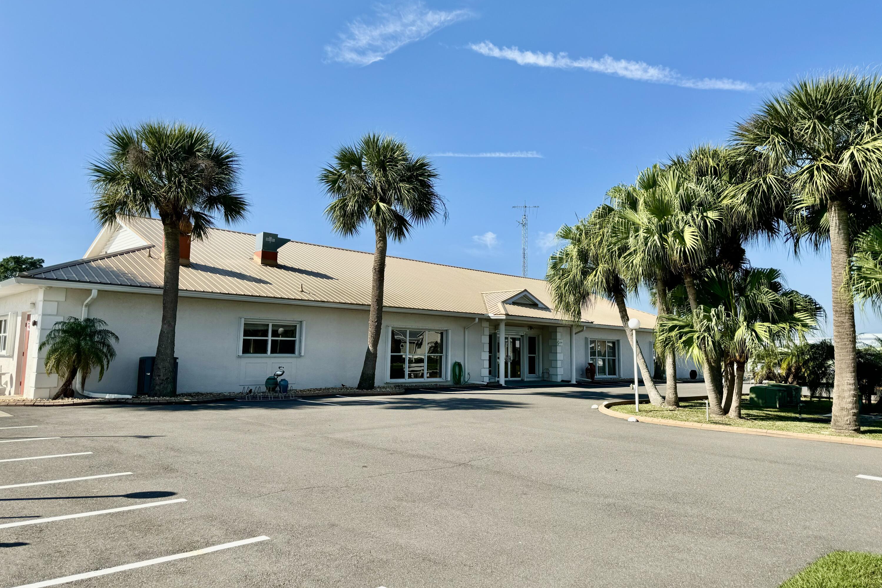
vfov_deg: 51.3
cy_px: 274
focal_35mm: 25
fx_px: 612
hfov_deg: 71.5
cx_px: 441
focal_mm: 6.86
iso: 80
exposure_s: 1/4950
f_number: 1.78
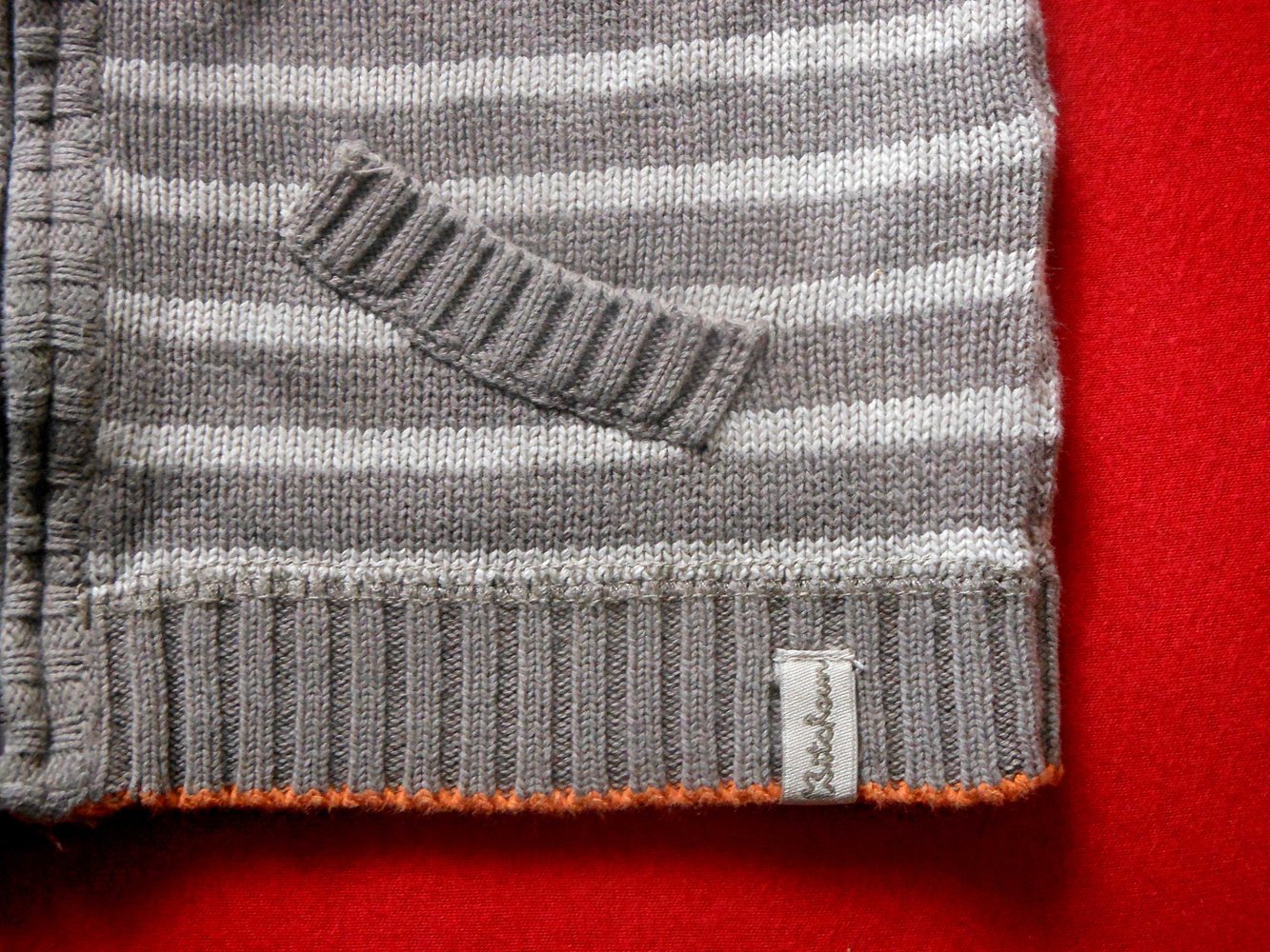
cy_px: 476
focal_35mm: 50
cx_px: 635
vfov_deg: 29.1
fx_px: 1835
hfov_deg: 38.2
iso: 400
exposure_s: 1/20
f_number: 4
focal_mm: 8.9
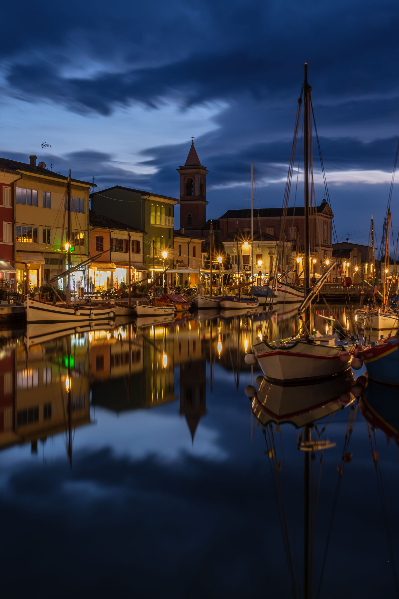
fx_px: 848
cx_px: 200
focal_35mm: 51
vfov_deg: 38.9
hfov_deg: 26.5
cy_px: 300
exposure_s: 28
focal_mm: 34.3
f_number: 20
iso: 80
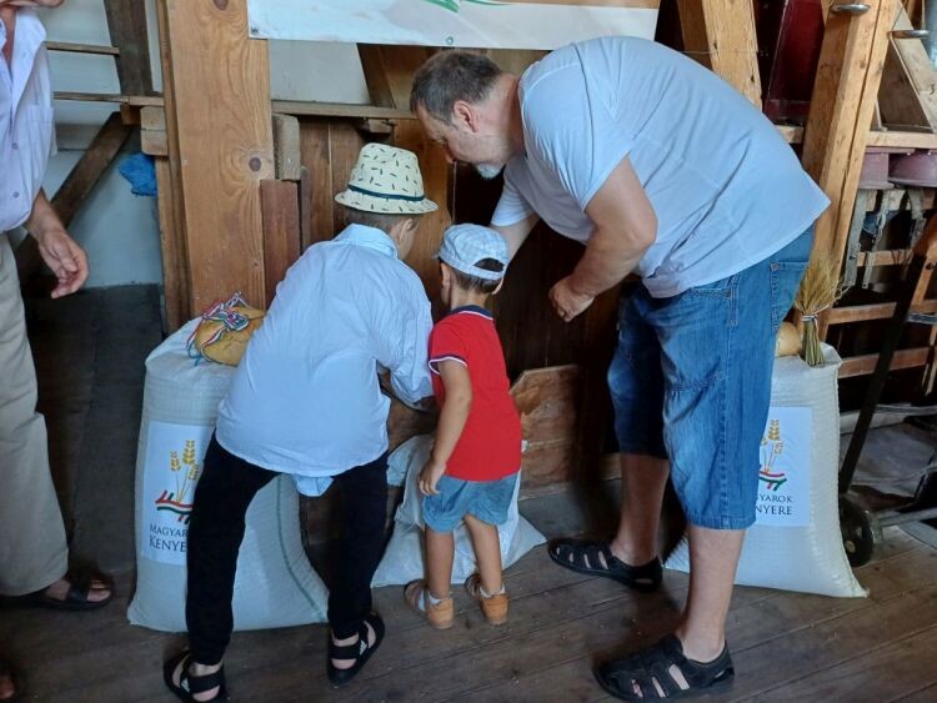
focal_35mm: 25
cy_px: 352
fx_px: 677
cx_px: 468
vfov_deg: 54.9
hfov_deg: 69.4
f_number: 1.8
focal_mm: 4.65
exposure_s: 1/33
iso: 400
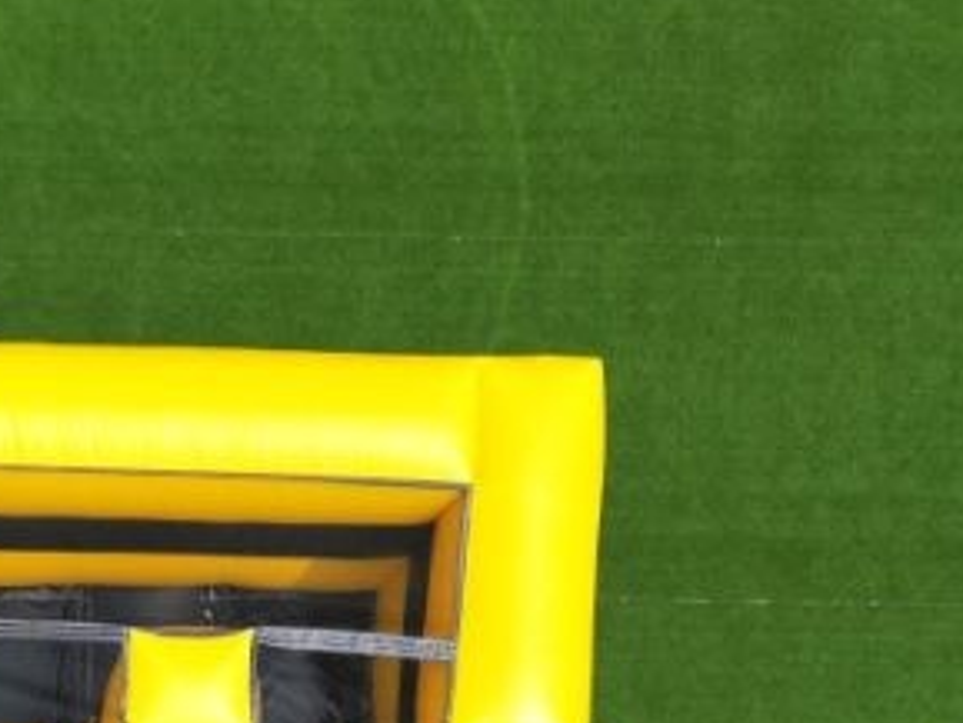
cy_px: 1089
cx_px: -157
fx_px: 2366
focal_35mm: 85
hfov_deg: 21.5
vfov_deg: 15.9
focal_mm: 6.72
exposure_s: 1/3200
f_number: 1.7
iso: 200
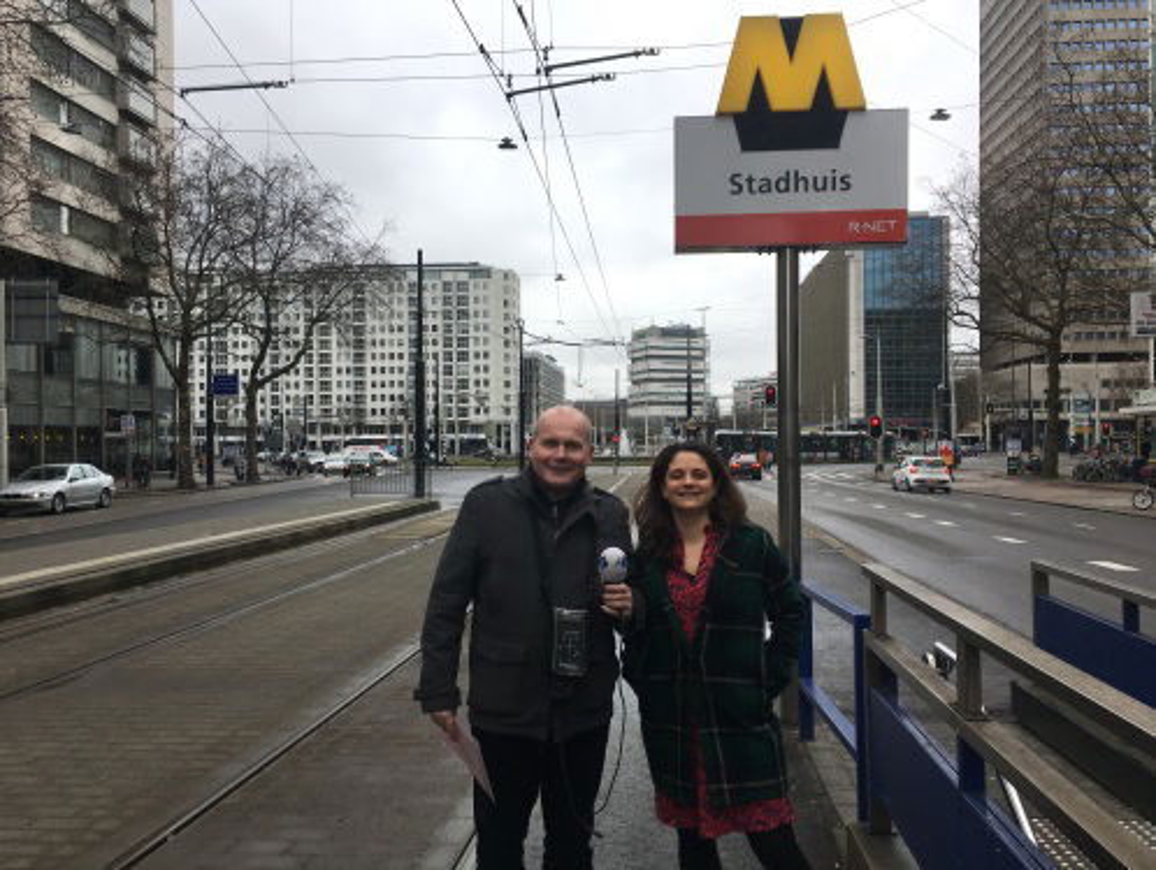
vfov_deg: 48.3
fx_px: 970
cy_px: 435
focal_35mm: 29
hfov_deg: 61.6
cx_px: 578
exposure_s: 1/769
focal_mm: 4.15
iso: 25
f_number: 2.2
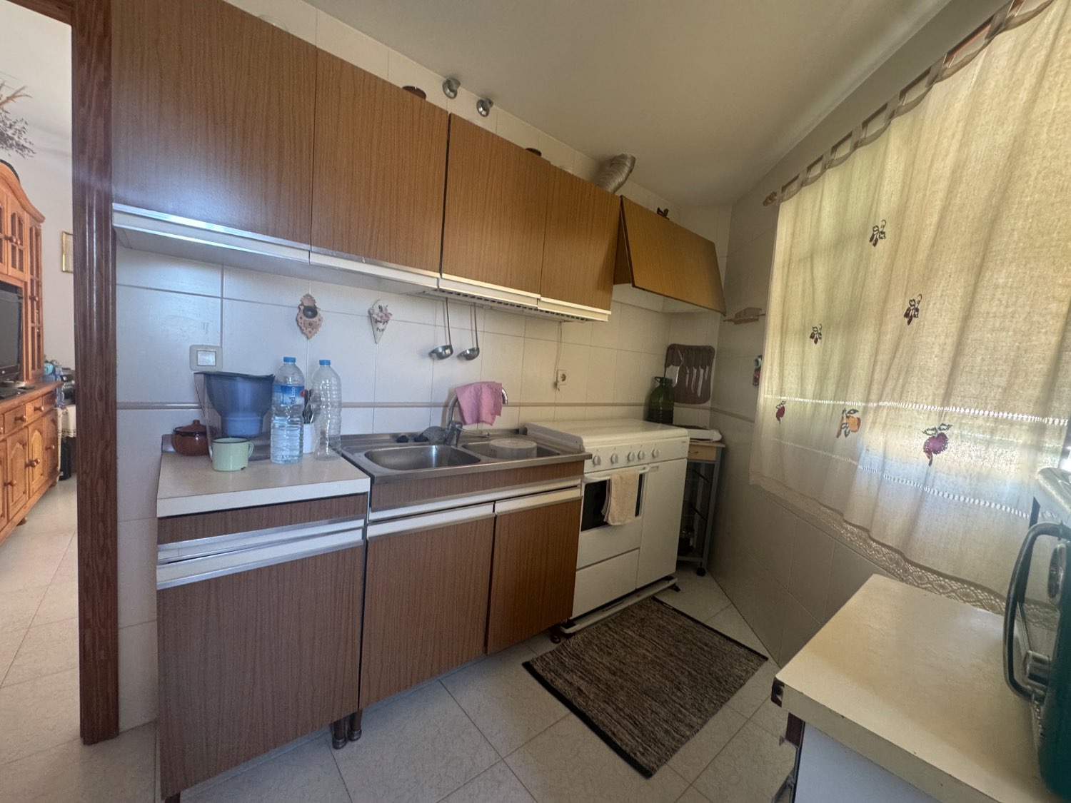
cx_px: 536
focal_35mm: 14
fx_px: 433
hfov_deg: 102.1
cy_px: 402
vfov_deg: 85.7
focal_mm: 2.22
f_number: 2.2
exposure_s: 1/50
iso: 200
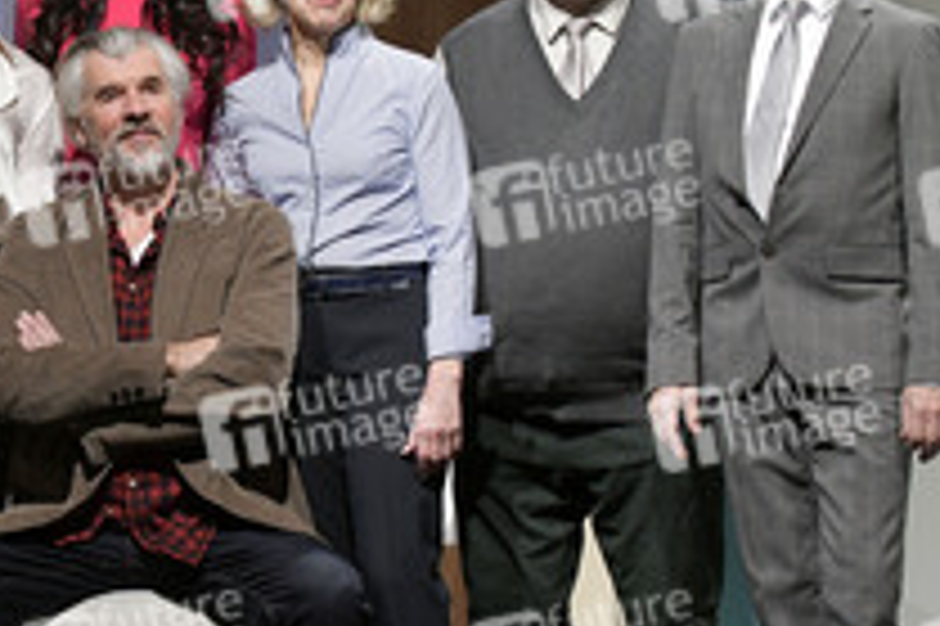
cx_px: 196
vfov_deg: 8.5
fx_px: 4227
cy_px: 306
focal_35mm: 162
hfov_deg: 12.6
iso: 2500
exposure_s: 1/250
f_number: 6.3
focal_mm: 75
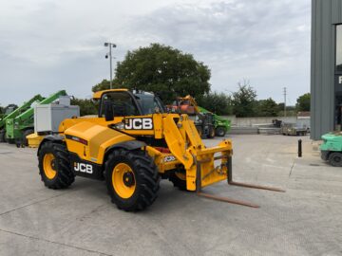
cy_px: 128
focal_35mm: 29
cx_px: 171
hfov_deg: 61.7
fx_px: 287
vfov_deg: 48.2
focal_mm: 3
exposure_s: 1/1626
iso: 16
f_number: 1.8
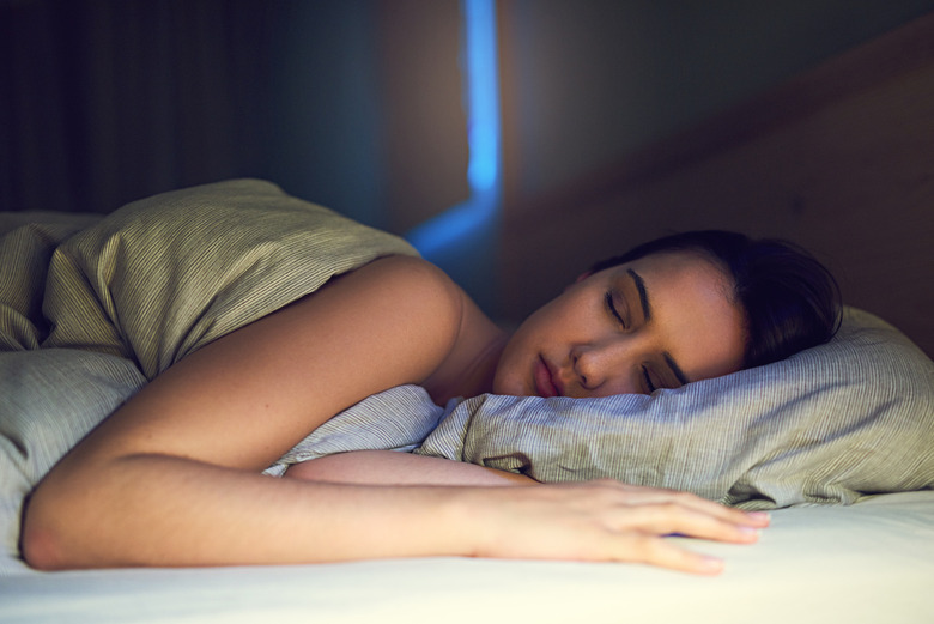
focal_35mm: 50
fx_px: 1298
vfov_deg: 27.0
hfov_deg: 39.6
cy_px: 312
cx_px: 467
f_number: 1.6
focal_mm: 50
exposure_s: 1/60
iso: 400
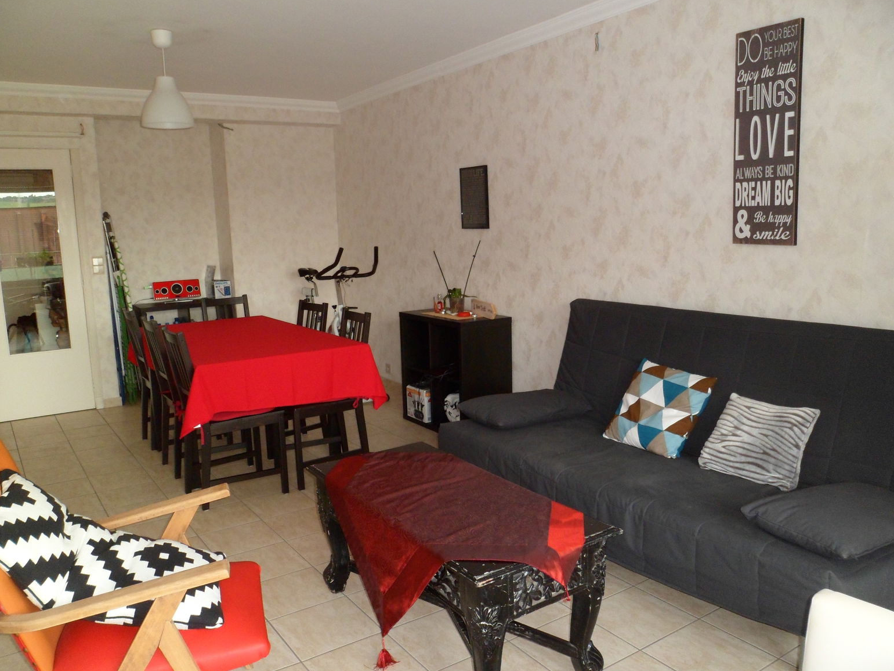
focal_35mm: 27
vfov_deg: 51.4
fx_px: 697
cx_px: 454
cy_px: 344
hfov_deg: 65.3
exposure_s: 1/45
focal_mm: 4.9
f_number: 3.3
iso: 200
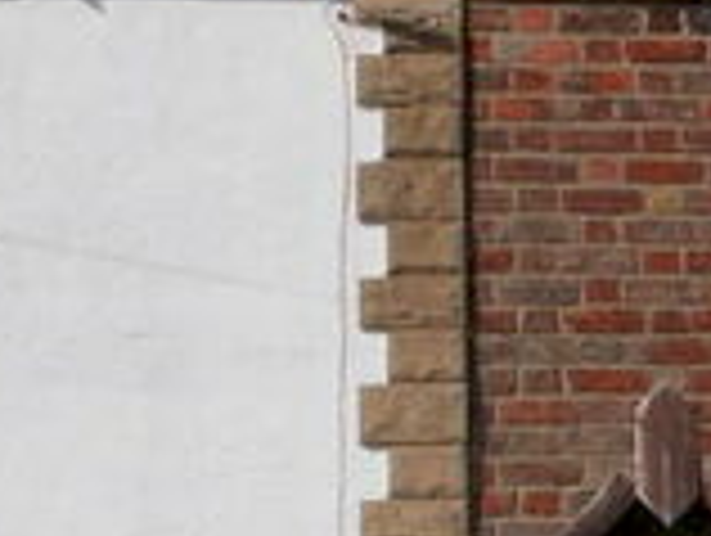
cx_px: 1289
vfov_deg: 13.4
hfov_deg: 15.7
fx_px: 2181
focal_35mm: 106
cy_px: 723
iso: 200
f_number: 18
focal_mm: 12
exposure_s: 1/125
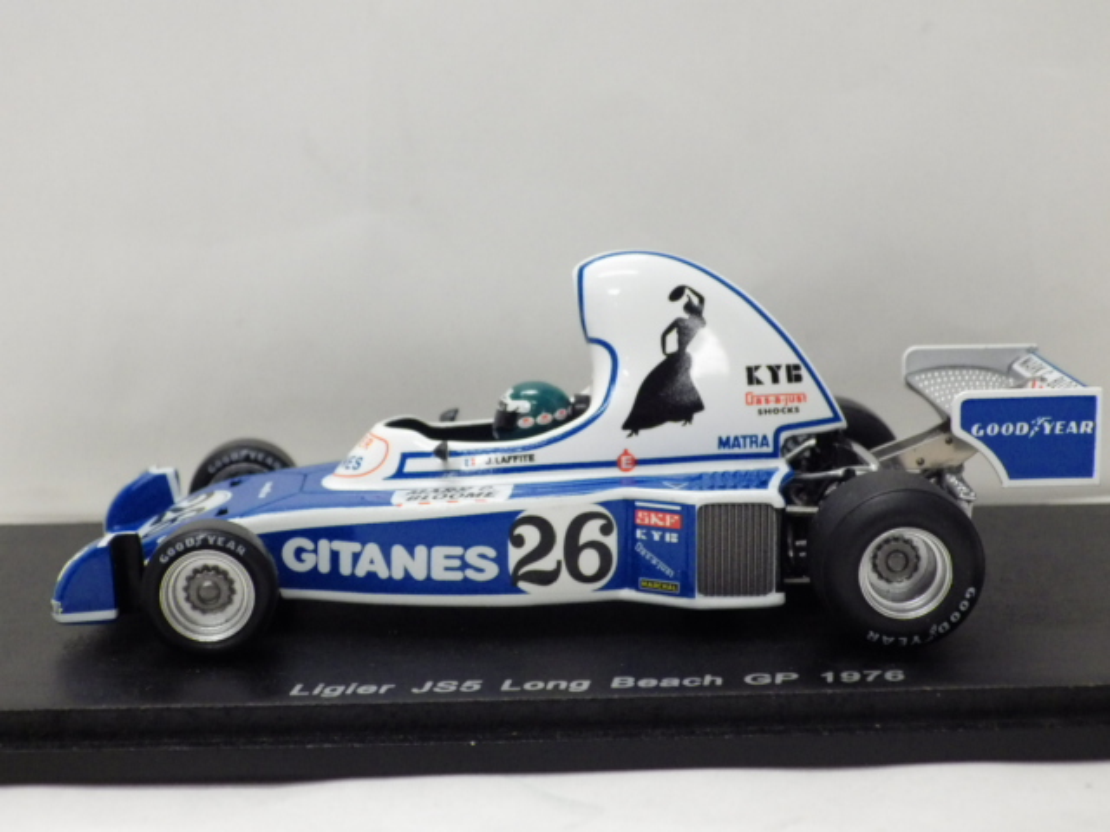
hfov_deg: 27.4
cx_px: 555
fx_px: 2277
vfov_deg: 20.7
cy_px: 416
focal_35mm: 71
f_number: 4.2
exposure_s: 1/60
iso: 800
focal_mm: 12.8
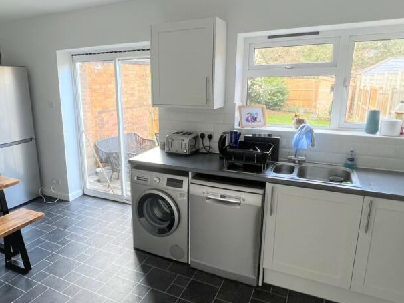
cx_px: 170
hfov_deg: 75.8
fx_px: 257
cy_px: 152
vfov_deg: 61.1
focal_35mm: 22
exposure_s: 1/100
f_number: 1.8
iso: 125
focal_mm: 1.57
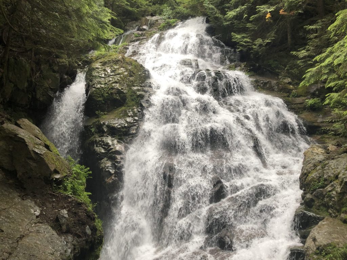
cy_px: 130
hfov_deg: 63.4
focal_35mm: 28
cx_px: 174
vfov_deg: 49.7
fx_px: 281
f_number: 1.8
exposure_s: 1/120
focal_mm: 3.99
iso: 40
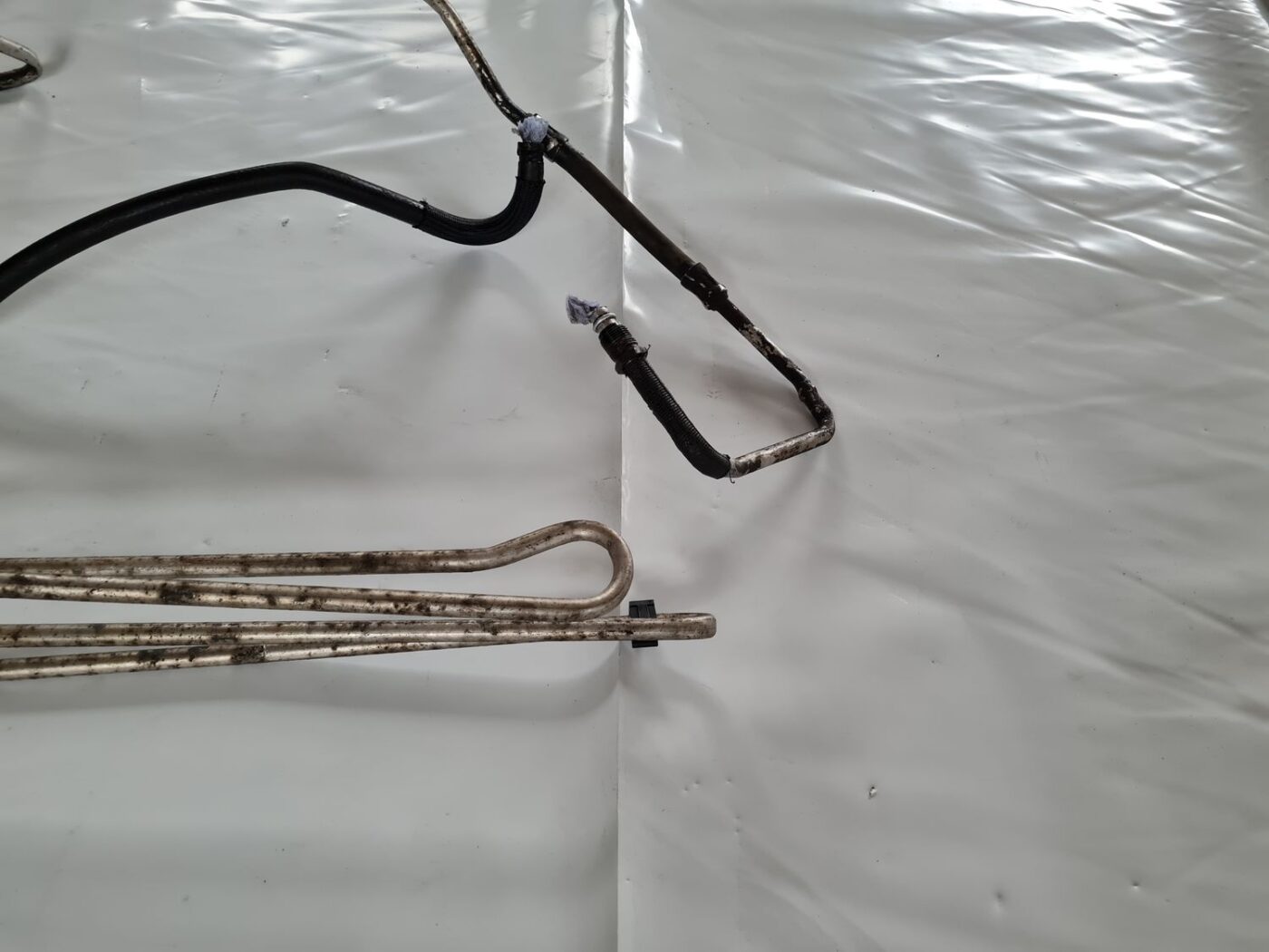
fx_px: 953
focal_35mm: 26
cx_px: 634
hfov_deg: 67.3
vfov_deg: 53.1
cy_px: 476
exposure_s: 1/50
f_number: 1.8
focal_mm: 5.4
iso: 200
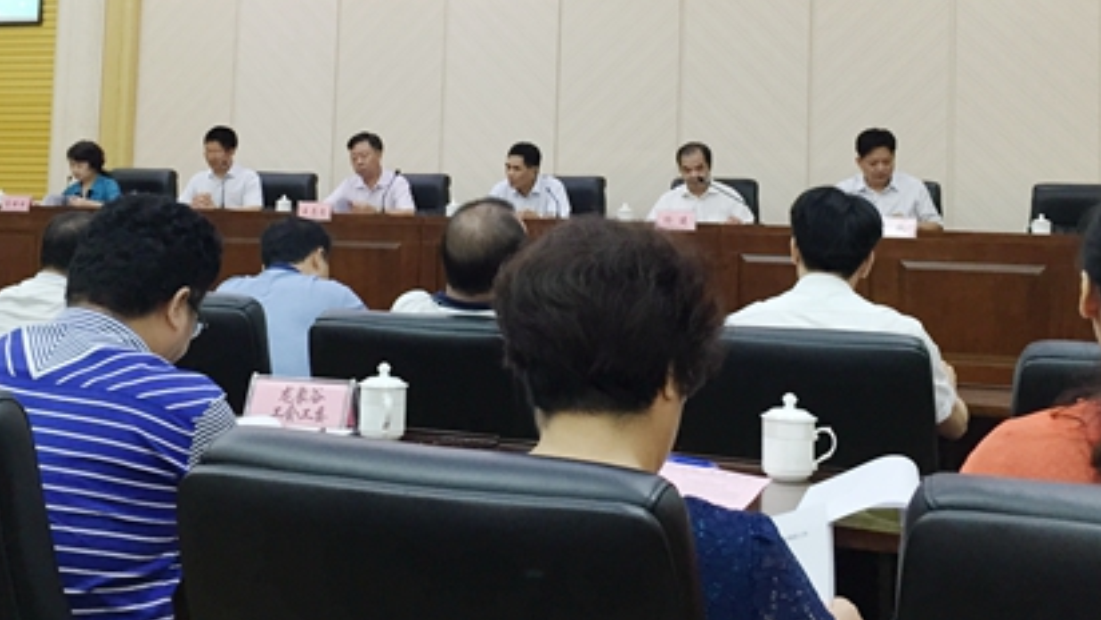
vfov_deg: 25.6
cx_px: 534
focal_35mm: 46
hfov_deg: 44.6
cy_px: 139
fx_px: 1343
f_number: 2.2
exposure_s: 1/30
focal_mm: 4.15
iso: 100
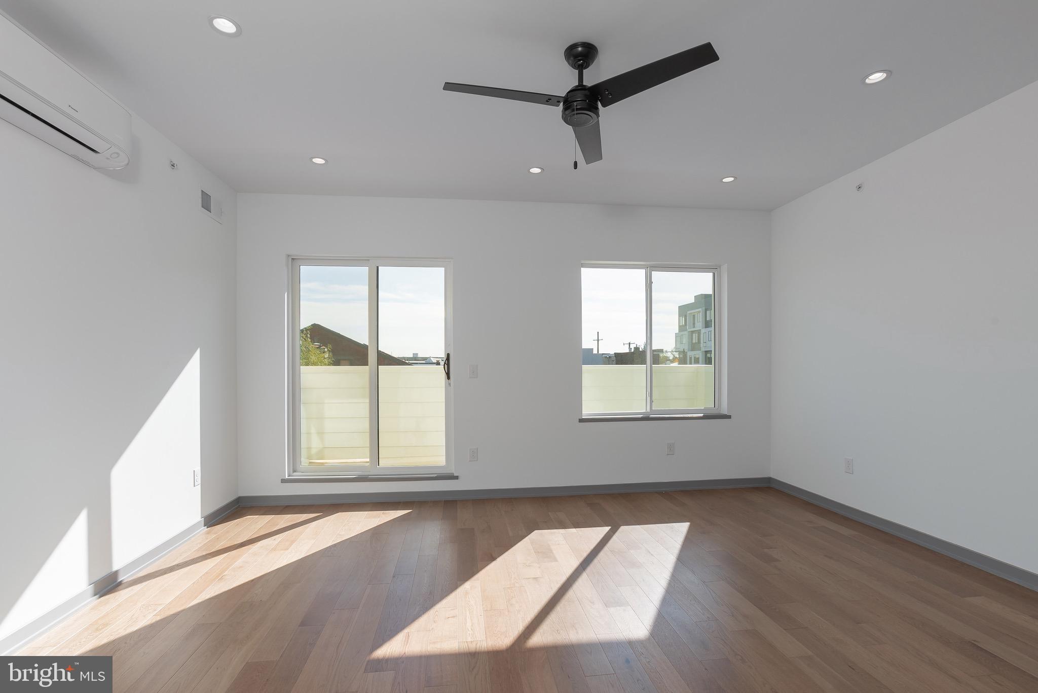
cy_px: 346
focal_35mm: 16
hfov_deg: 96.7
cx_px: 519
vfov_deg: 73.8
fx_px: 461
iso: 200
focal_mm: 16
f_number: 10
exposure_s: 1/250
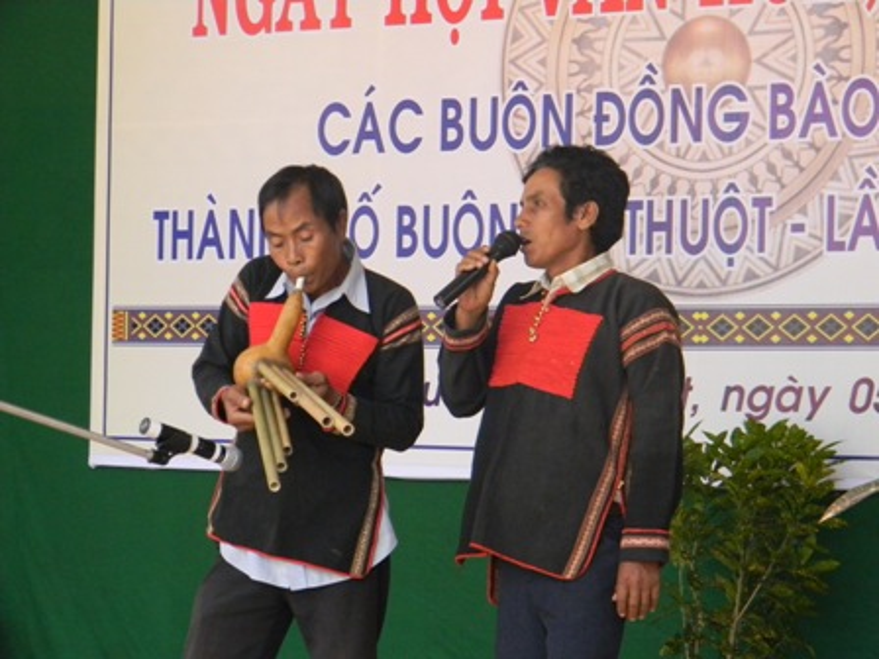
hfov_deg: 18.7
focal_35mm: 105
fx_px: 2666
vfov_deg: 14.1
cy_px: 330
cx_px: 440
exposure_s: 1/148
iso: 400
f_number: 4.7
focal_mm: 19
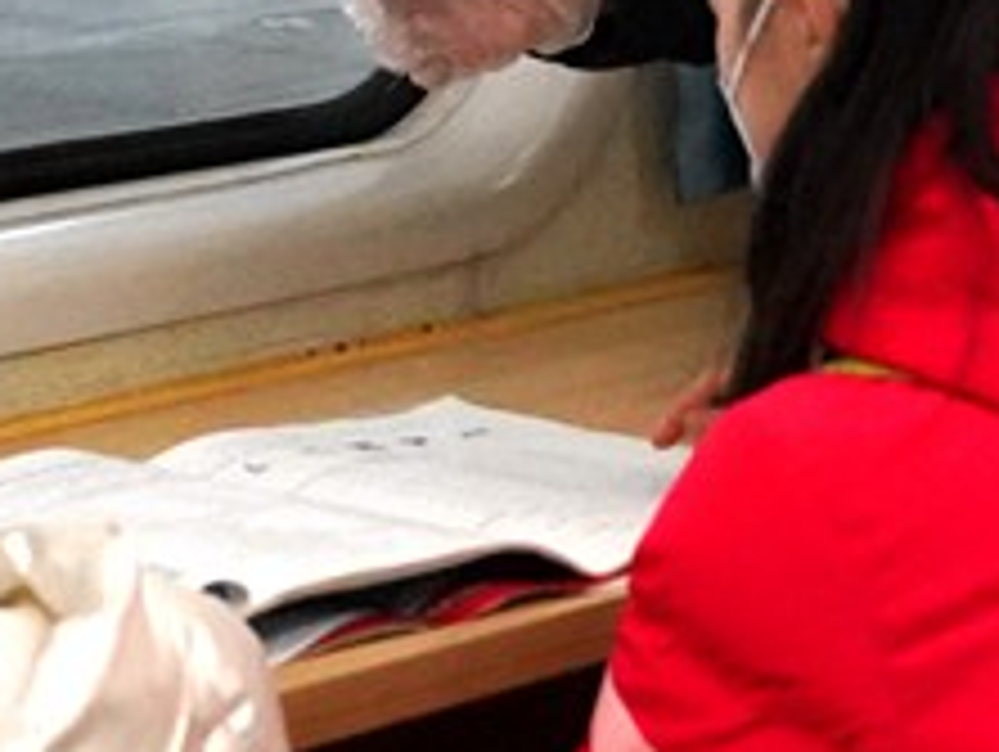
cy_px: -426
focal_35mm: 134
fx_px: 3871
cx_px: 670
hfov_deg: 14.7
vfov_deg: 10.6
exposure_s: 1/250
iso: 6400
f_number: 4
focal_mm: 24
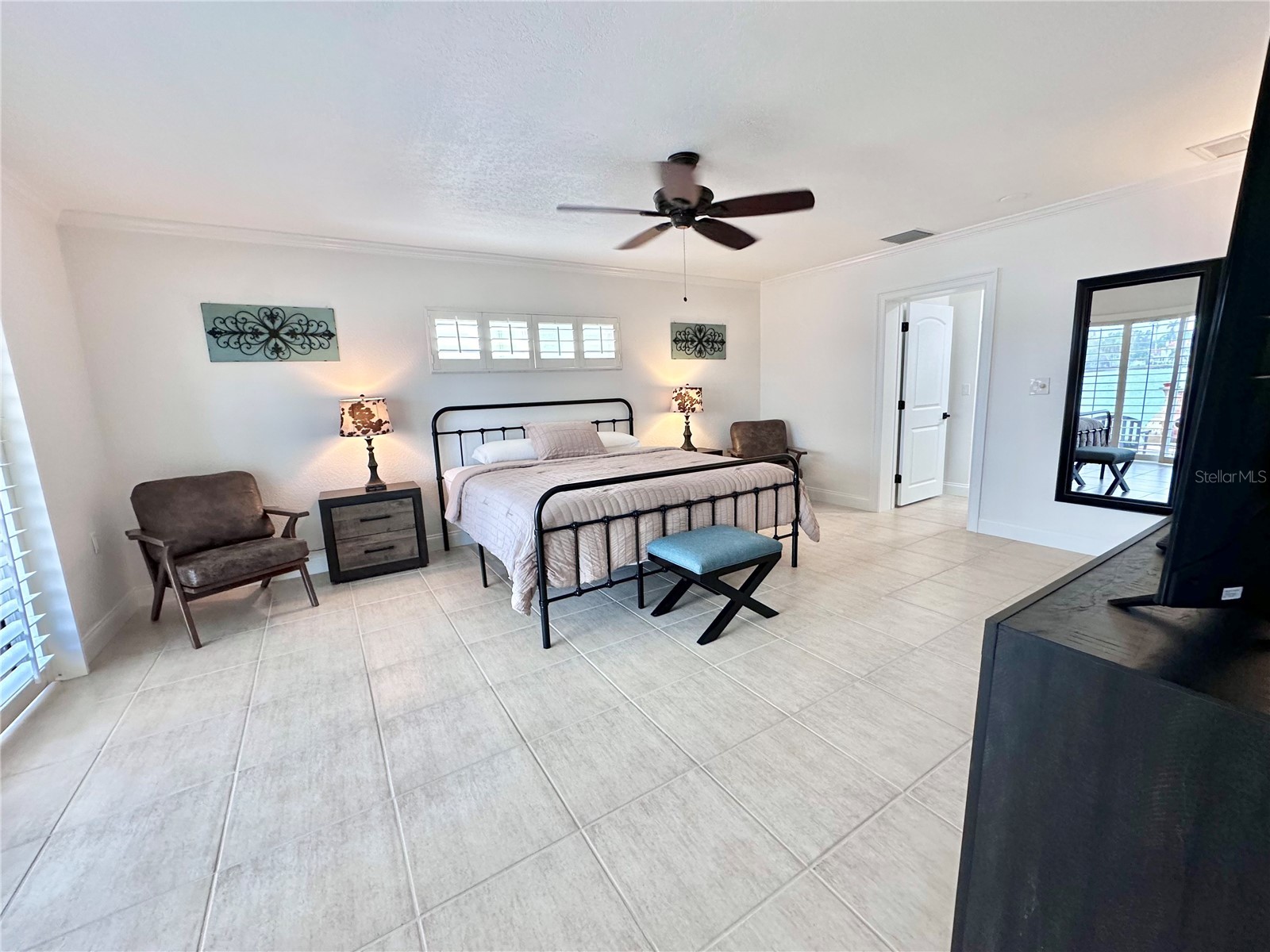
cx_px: 635
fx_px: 514
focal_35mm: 14
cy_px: 476
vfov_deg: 85.7
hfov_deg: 102.1
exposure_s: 1/120
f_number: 2.2
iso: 250
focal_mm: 2.22
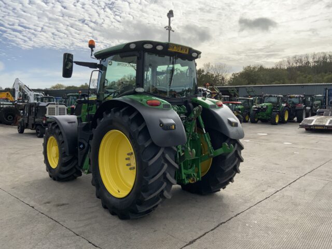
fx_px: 278
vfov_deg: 48.2
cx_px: 166
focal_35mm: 29
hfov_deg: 61.7
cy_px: 124
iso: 20
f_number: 1.8
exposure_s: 1/2320
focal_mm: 3
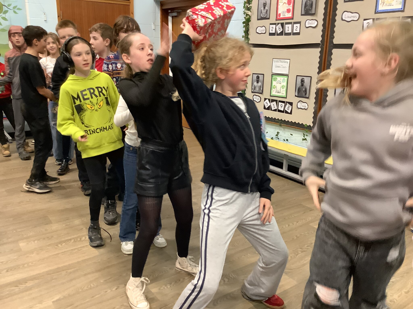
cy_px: 154
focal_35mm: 31
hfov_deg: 58.4
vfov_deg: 45.4
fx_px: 370
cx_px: 206
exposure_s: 1/50
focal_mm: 3.3
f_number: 2.4
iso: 200
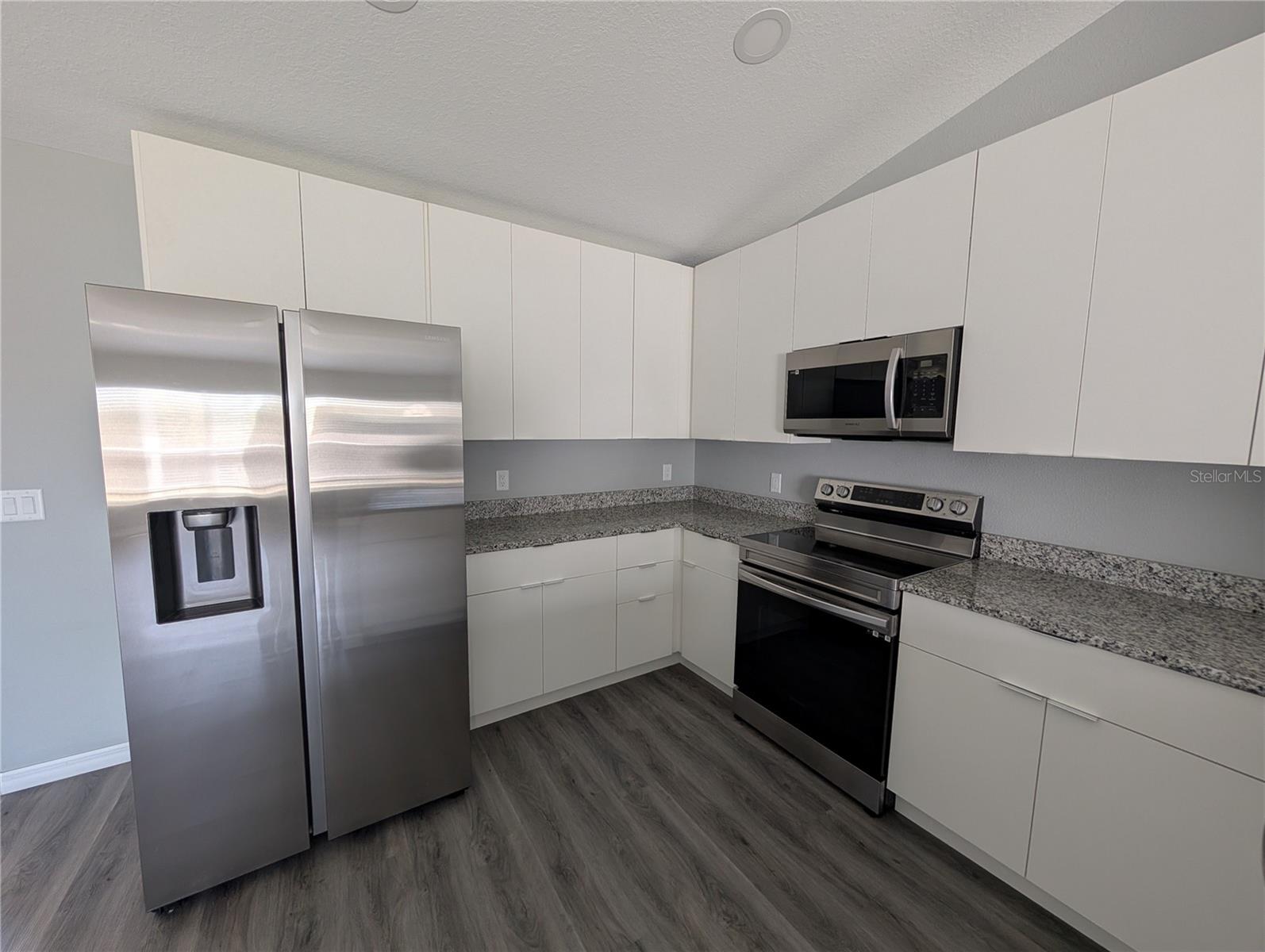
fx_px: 439
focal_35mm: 12
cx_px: 632
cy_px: 476
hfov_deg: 110.5
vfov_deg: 94.6
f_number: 1.7
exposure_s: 1/24.4
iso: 67
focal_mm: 2.02
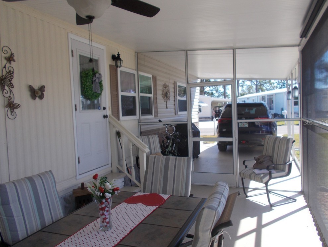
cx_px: 164
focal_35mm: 27
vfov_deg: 51.4
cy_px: 122
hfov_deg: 65.3
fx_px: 256
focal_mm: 4.6
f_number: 3.2
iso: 80
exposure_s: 1/250
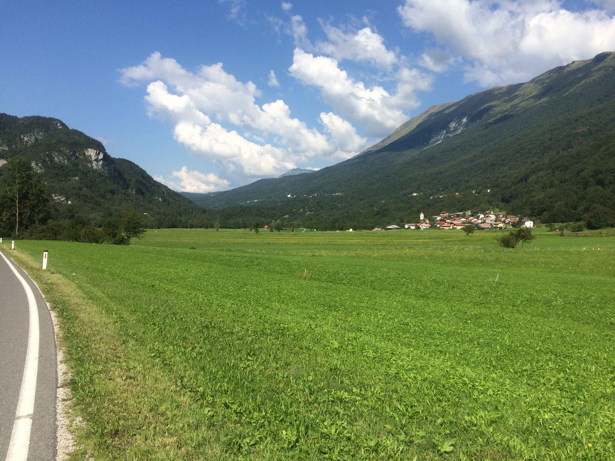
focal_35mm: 29
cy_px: 230
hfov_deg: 61.7
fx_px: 515
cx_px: 308
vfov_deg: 48.2
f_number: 2.2
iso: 32
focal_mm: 4.15
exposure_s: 1/2933
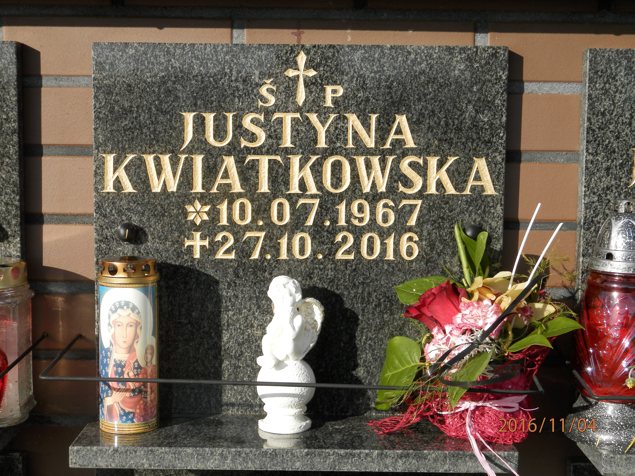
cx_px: 318
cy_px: 238
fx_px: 1009
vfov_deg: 26.6
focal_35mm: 55
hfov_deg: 34.9
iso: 80
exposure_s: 1/640
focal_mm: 9.9
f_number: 3.8
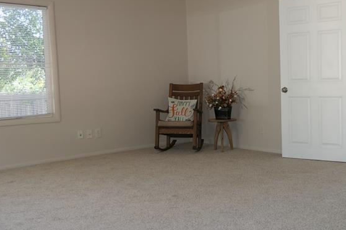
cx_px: 243
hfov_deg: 43.6
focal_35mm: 44
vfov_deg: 30.5
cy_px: 117
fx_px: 423
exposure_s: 1/60
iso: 125
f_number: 2.8
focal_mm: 8.8
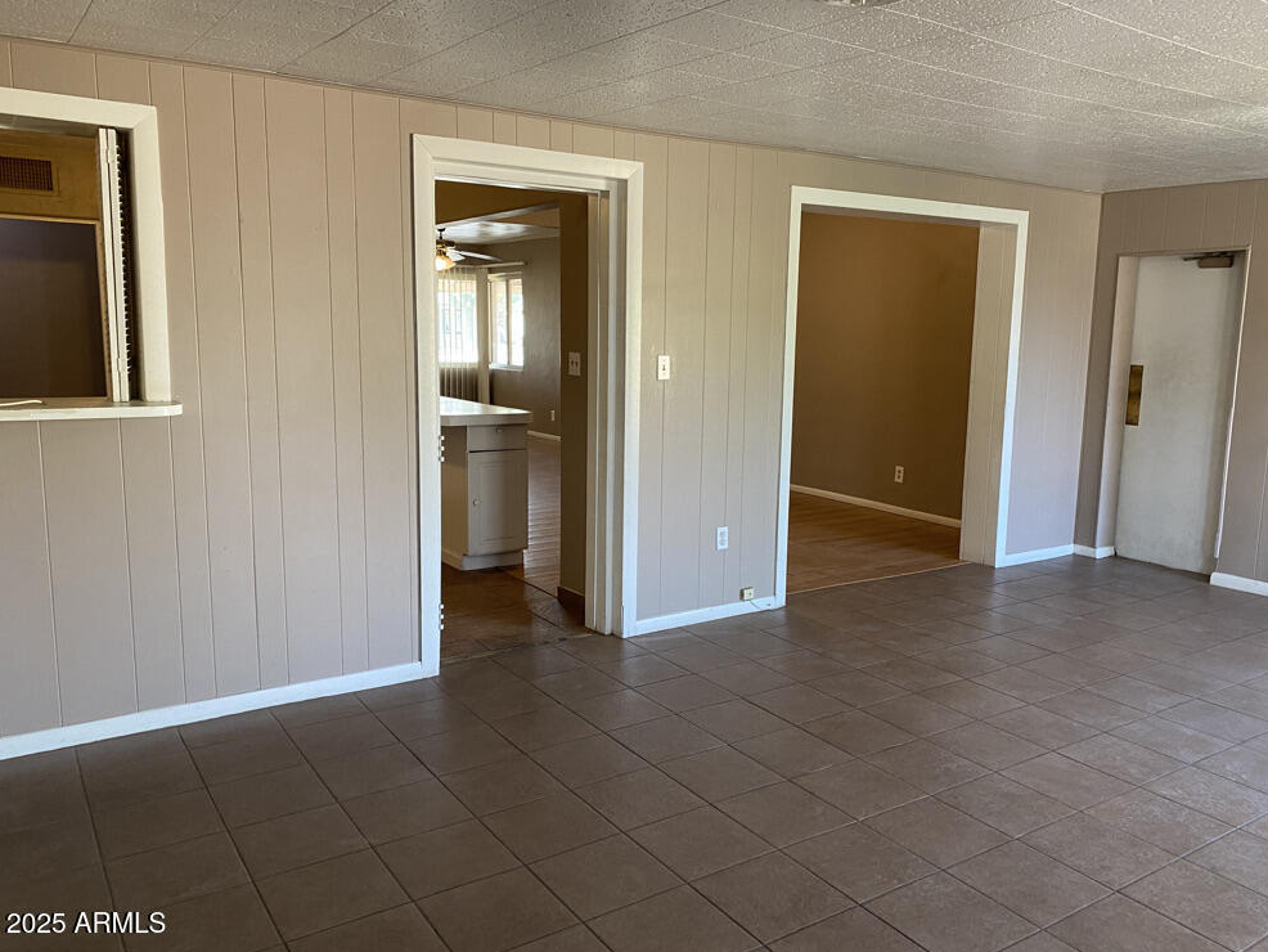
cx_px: 657
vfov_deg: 51.4
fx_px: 989
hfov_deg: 65.3
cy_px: 473
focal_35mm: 27
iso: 100
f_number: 1.8
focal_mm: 4.25
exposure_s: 1/60
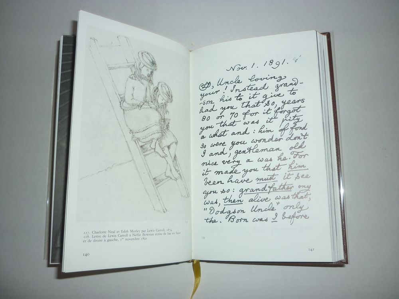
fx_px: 380
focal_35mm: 33
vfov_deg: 42.9
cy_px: 150
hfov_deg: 55.4
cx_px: 200
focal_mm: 5.5
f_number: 2.8
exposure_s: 1/30
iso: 100
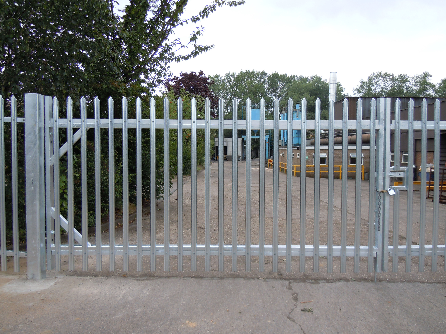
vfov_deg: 46.8
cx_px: 223
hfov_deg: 60.0
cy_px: 167
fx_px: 387
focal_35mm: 30
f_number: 3.5
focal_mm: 5.4
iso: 100
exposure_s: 1/160
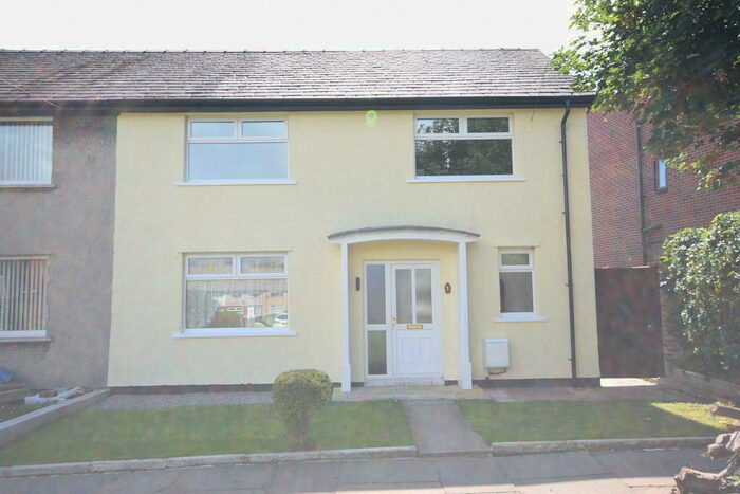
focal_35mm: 27
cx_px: 370
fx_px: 555
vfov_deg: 47.9
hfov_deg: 67.4
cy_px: 247
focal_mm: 18
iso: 250
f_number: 8
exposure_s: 1/250
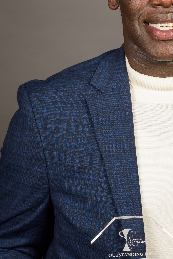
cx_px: 150
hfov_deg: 9.5
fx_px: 1037
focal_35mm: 144
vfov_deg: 14.2
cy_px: 116
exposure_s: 1/160
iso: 100
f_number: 8
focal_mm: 62
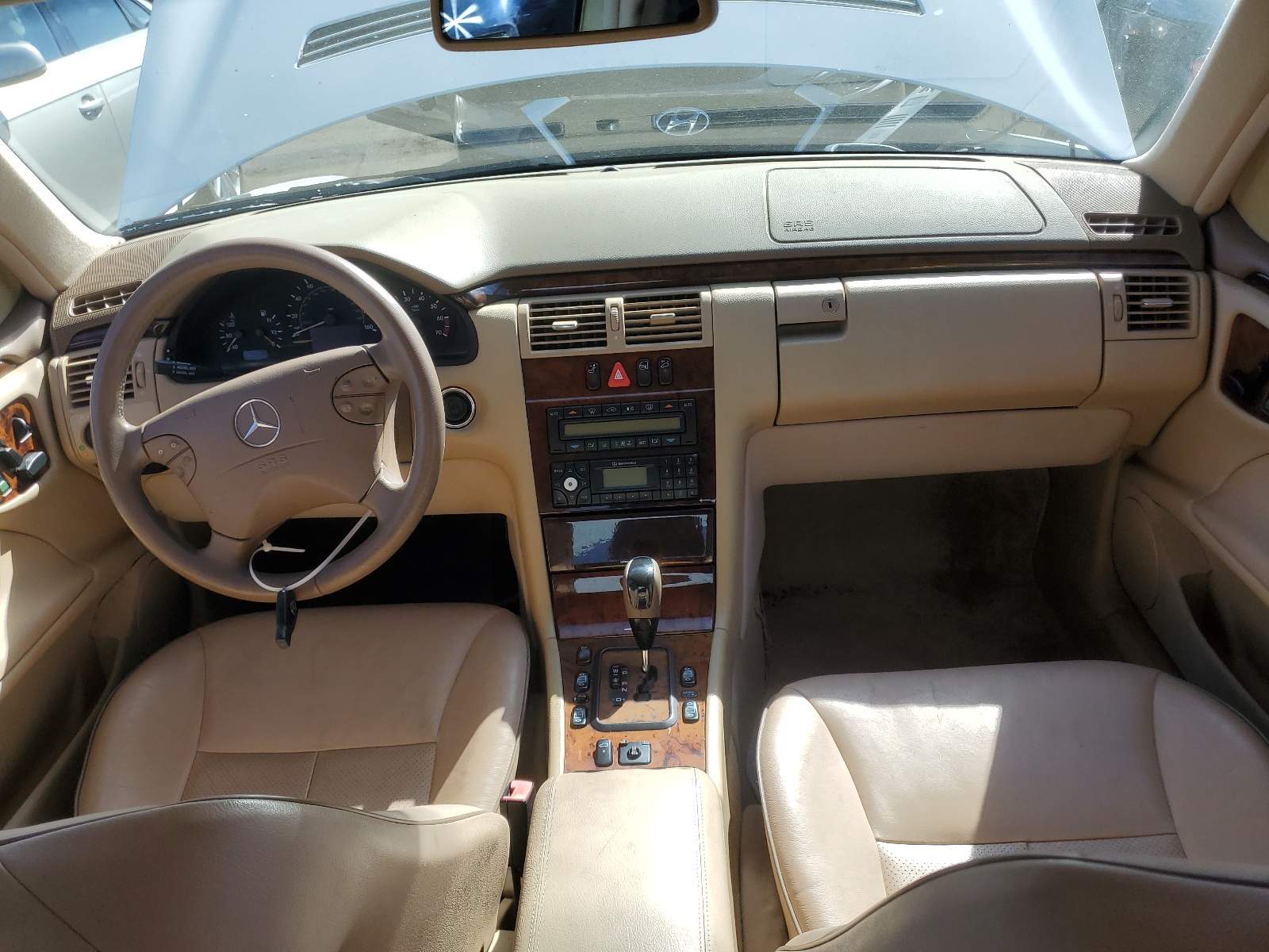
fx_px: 953
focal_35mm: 26
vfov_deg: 53.1
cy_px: 476
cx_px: 634
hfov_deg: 67.3
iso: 50
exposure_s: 1/1250
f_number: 1.5
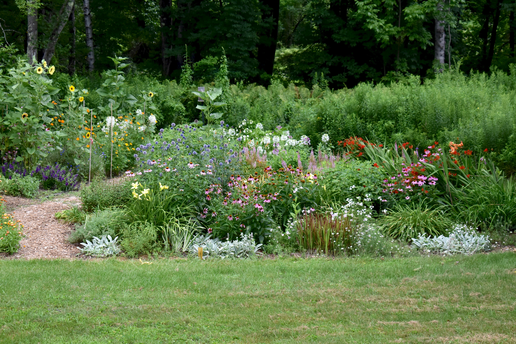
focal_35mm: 82
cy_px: 172
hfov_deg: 24.6
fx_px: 1182
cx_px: 258
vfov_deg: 16.6
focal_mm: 55
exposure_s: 1/250
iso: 720
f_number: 5.6
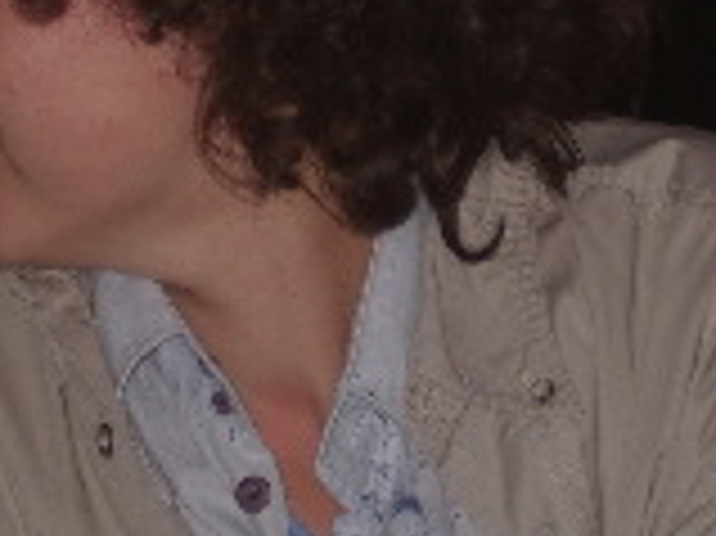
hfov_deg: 7.2
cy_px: -99
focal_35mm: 276
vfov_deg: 5.4
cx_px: 405
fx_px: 5704
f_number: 5
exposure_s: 1/125
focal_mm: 17.4
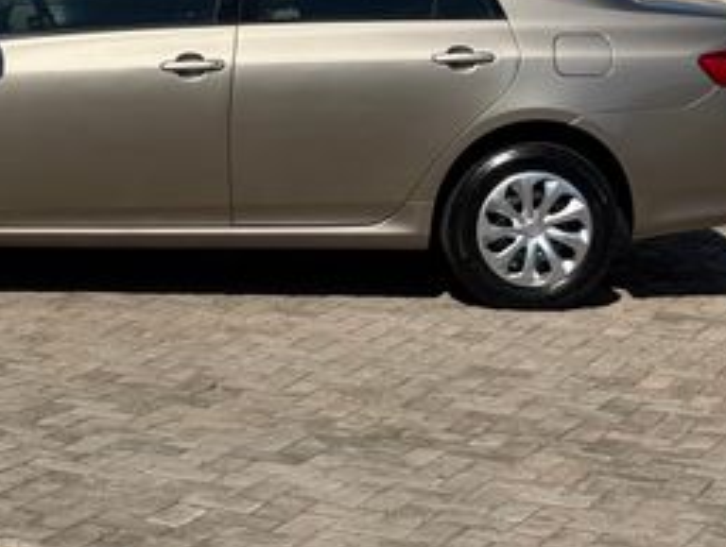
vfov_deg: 16.8
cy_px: 142
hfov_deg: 22.0
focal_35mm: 88
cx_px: 164
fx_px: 1849
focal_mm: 6.76
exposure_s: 1/9901
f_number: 1.78
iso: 64
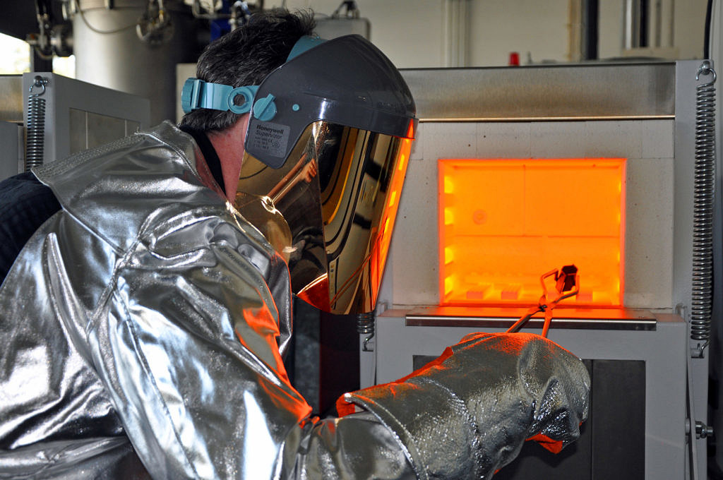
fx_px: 1023
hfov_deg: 38.9
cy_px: 240
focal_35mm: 51
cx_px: 362
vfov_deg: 26.4
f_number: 4.2
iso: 500
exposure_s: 1/125
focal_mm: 34
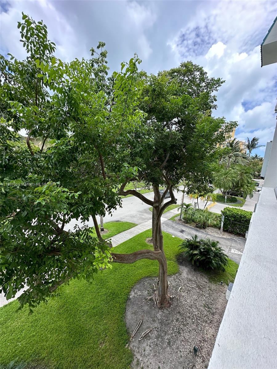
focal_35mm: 14
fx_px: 149
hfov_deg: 85.7
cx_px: 138
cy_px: 184
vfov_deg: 102.1
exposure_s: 1/438
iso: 40
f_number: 2.2
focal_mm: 2.22
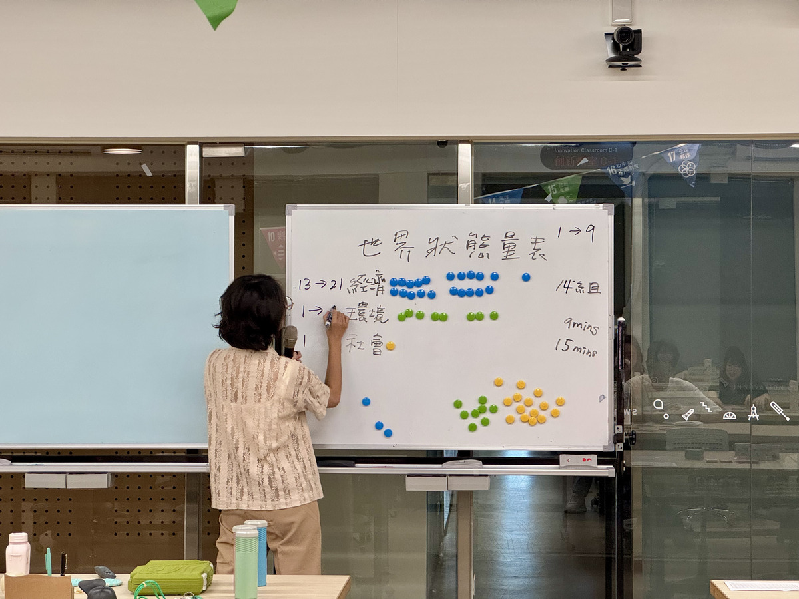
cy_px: 300
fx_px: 1777
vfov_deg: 19.1
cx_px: 400
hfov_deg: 25.3
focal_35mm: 77
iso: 250
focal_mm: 9
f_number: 2.8
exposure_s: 1/60
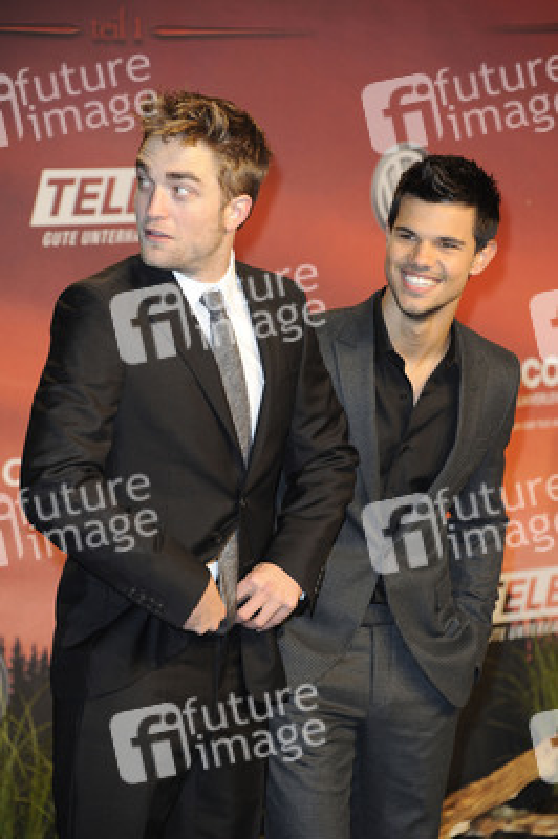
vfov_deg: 11.4
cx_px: 279
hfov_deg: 7.6
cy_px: 420
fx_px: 4192
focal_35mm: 180
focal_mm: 180
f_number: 6.3
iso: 640
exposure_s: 1/80
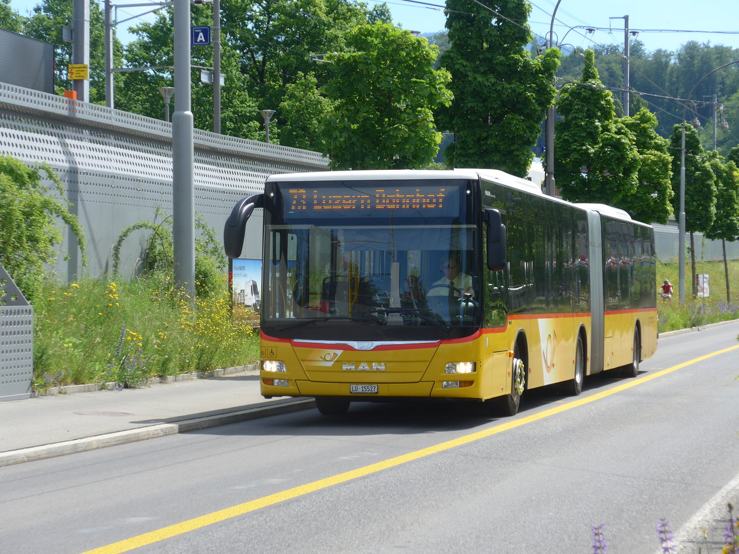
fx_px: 2199
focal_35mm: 103
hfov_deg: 19.1
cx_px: 370
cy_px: 277
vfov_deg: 14.4
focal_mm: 20.4
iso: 80
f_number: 4.8
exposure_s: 1/400
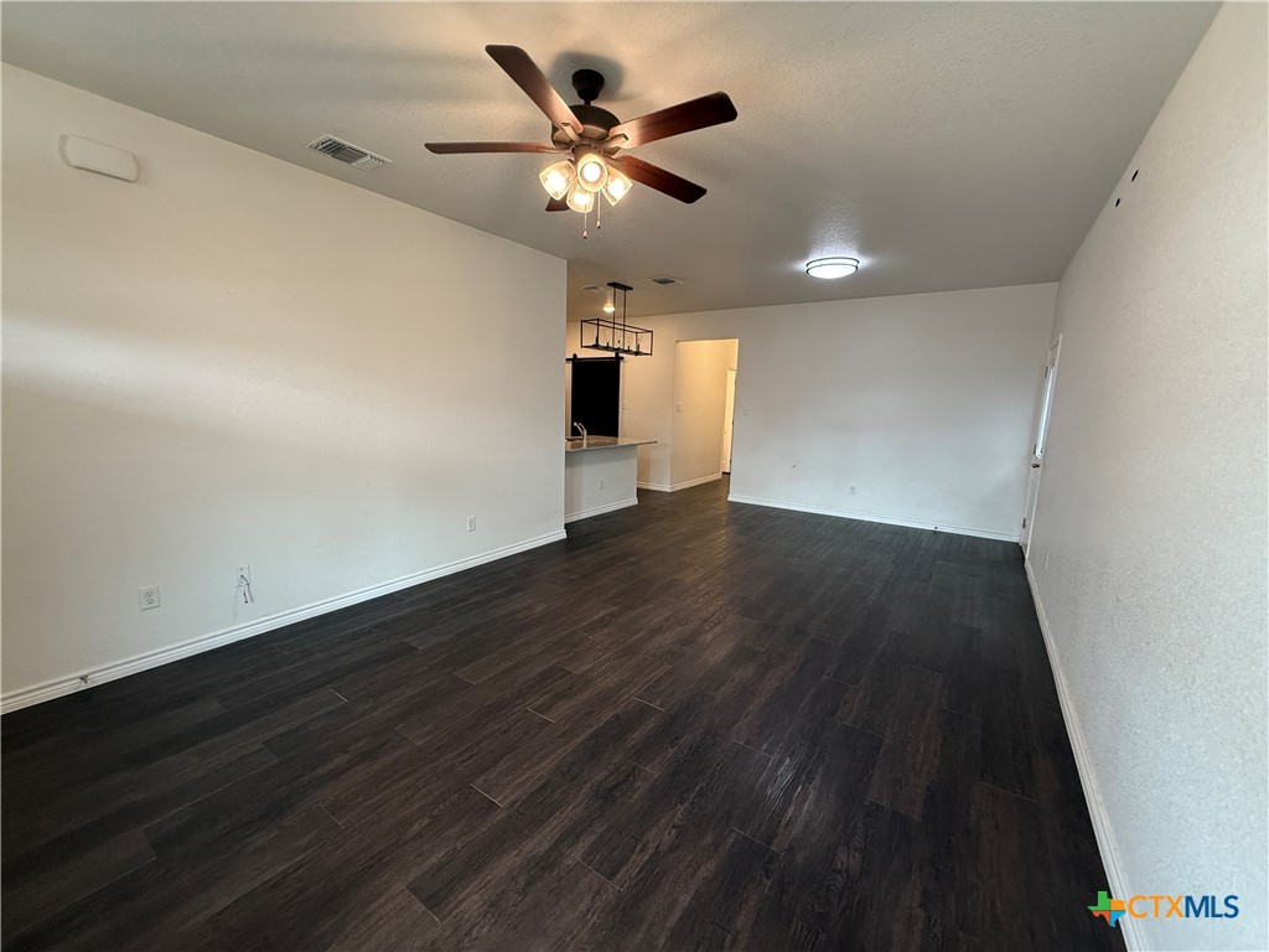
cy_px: 476
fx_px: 513
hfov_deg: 102.1
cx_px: 634
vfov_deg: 85.7
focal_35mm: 14
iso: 320
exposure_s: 1/120
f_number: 2.2
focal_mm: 2.22
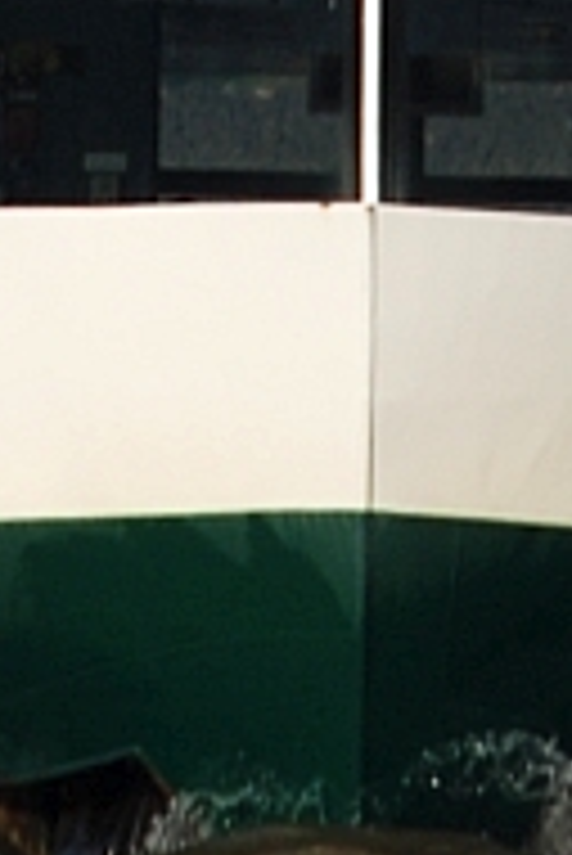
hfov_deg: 1.3
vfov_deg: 1.9
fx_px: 25946
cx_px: 385
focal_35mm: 1091
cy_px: -436
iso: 100
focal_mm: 135
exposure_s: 1/400
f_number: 5.6
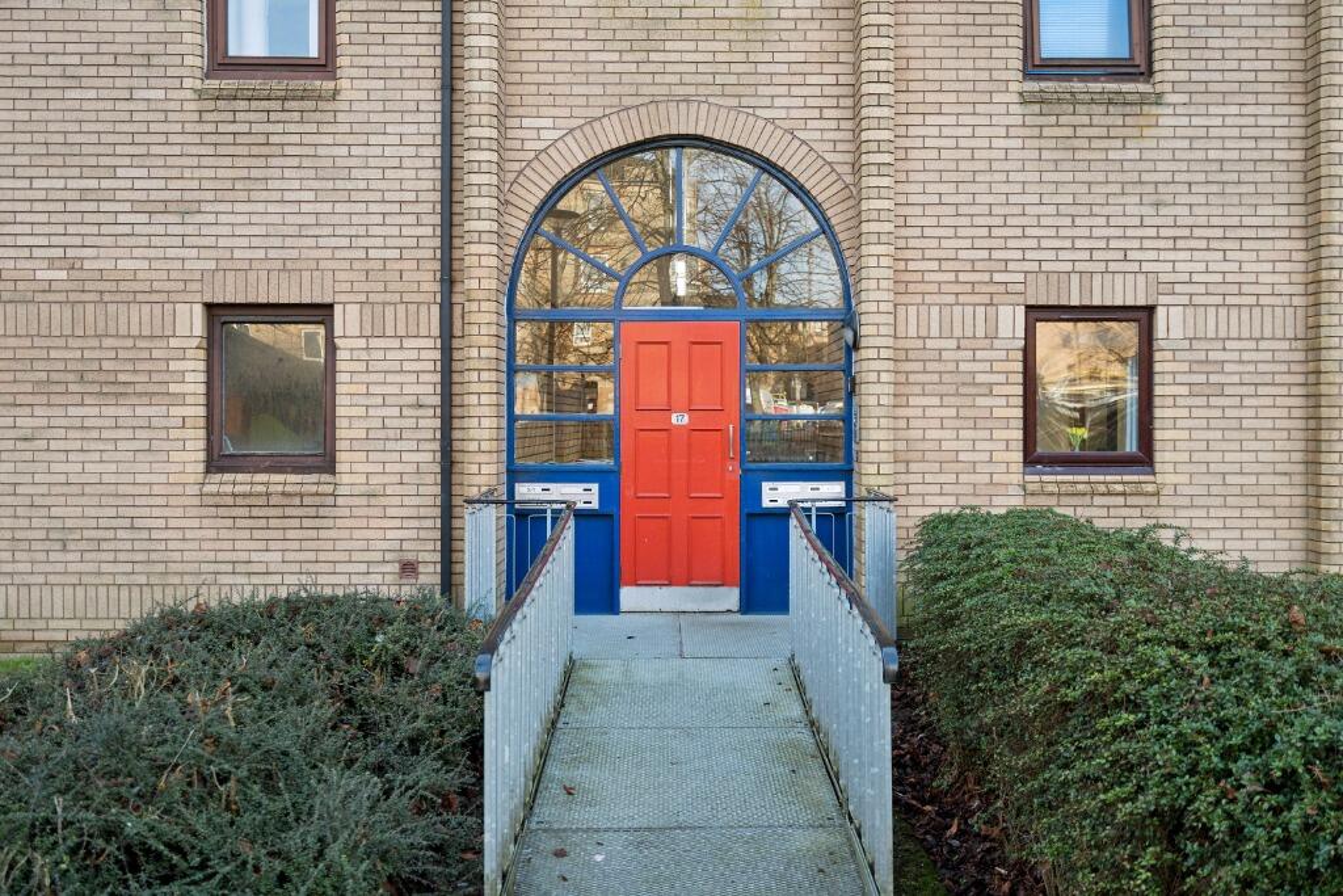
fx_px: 1231
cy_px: 448
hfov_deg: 57.2
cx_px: 672
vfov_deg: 40.0
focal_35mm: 33
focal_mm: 33
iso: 800
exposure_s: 1/640
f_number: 4
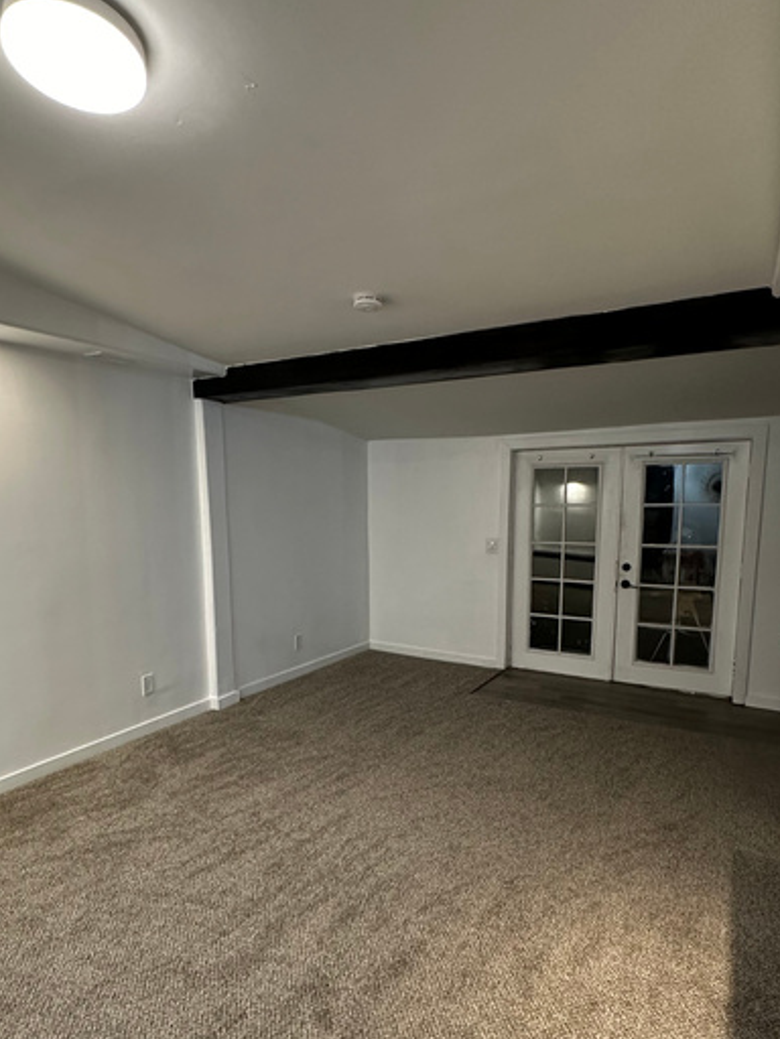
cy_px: 591
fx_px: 631
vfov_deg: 78.6
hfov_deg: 63.4
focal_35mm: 21
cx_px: 372
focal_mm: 2.22
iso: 400
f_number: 2.2
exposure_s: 1/60
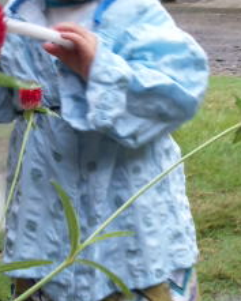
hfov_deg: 18.7
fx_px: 731
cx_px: 95
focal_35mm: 82
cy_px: 163
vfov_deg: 23.3
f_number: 2.8
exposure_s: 1/25
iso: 114
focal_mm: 4.82
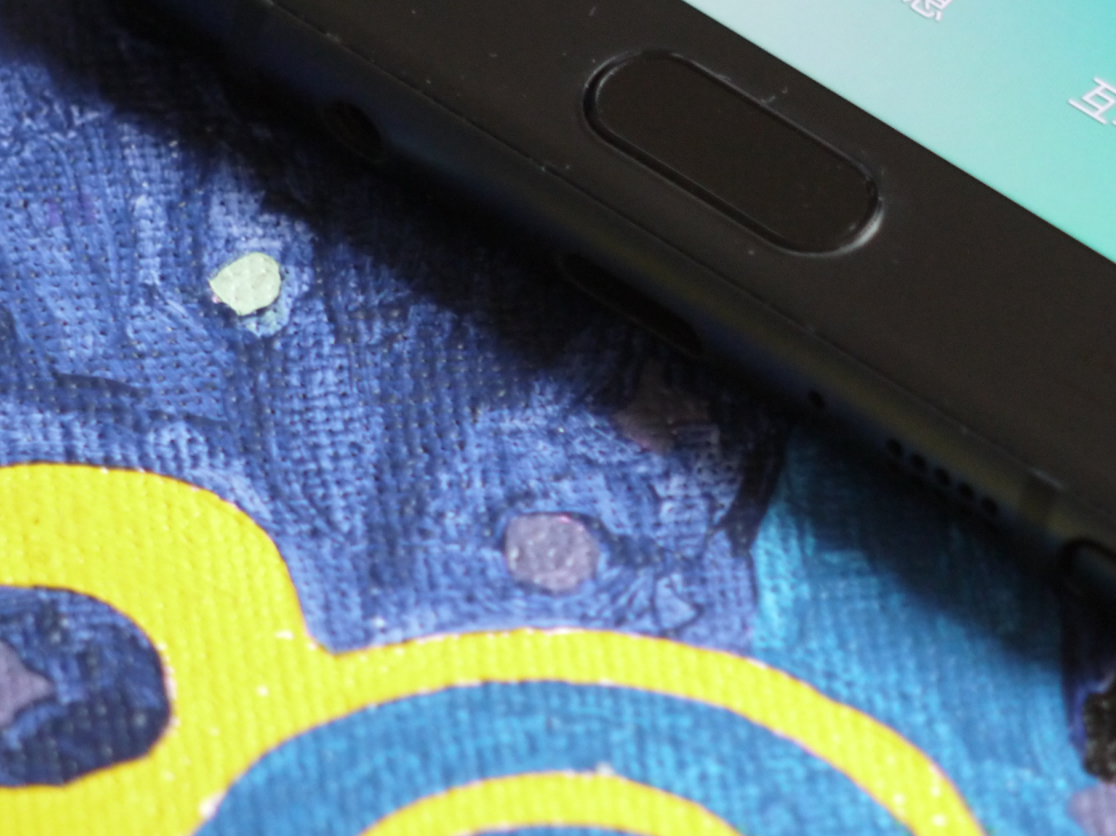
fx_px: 24653
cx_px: 908
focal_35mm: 765
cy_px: 101
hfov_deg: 2.6
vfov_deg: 1.9
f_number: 5.6
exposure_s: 1/80
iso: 800
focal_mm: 200
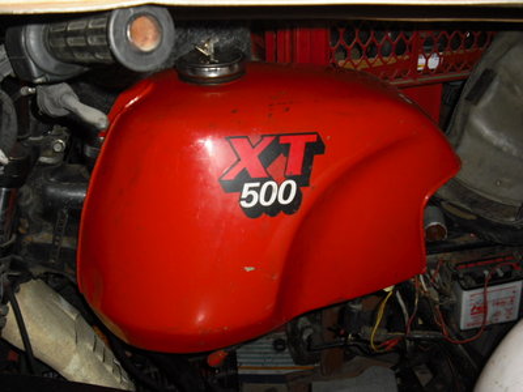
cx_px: 262
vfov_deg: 37.7
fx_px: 574
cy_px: 196
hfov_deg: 49.0
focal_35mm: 38
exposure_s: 1/60
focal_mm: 6.2
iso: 100
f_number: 2.8
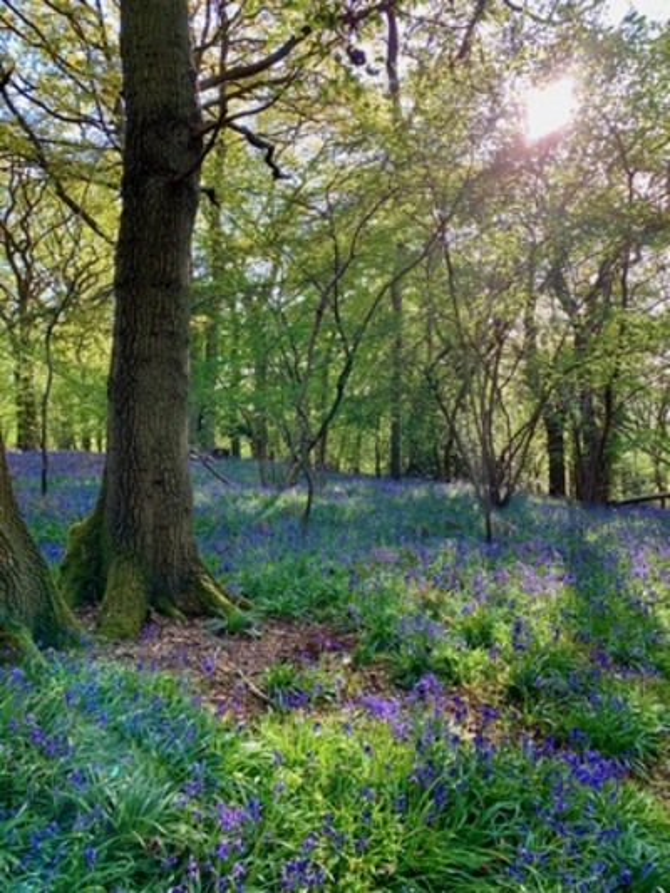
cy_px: 446
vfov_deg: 67.3
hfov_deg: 53.1
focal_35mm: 26
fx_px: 671
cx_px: 335
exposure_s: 1/141
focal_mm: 4.25
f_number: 1.8
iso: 25
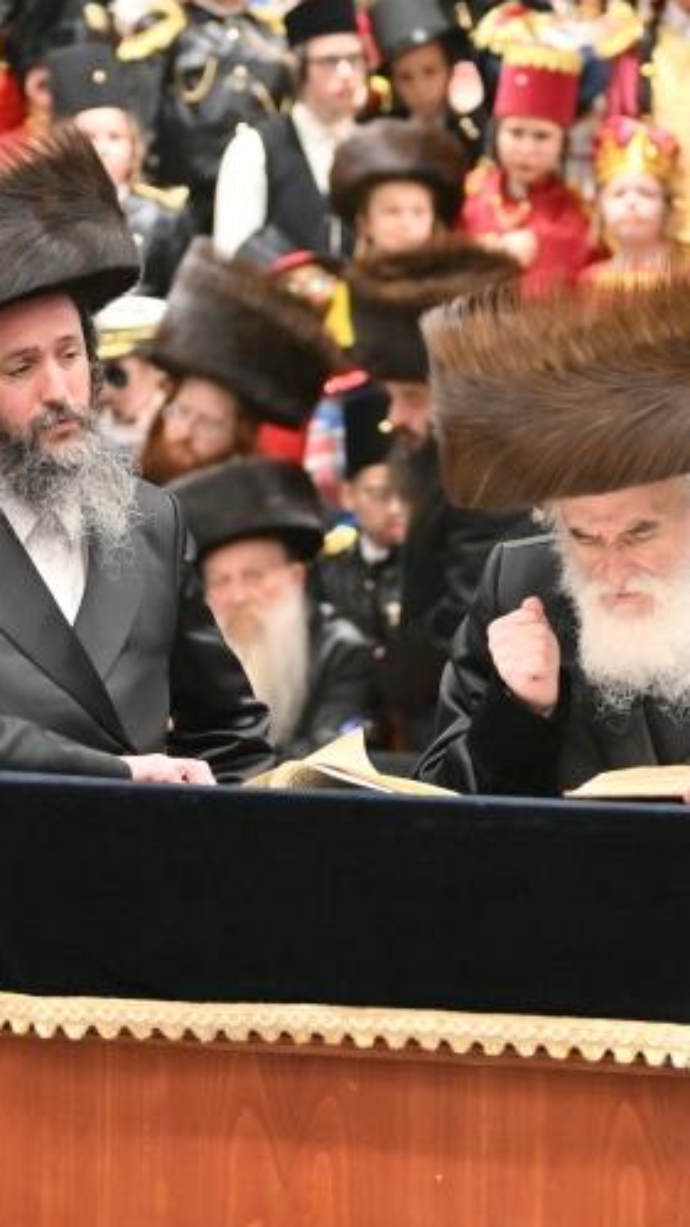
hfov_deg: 4.1
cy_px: 560
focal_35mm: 296
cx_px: 454
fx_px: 9634
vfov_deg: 7.3
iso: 250
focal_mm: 92
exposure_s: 1/160
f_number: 2.8
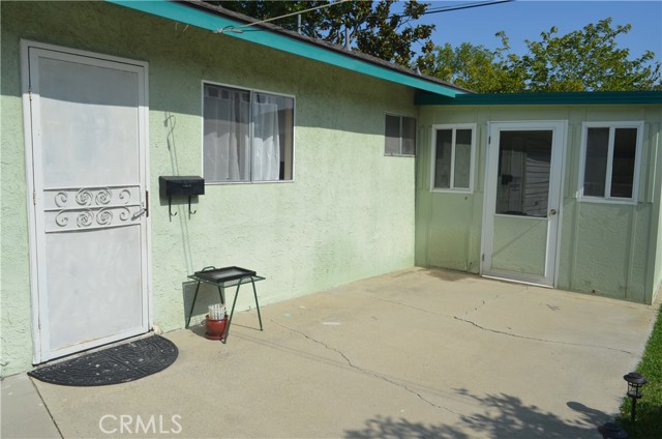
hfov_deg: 67.5
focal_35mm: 27
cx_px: 331
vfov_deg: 47.7
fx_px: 496
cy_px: 220
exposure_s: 1/320
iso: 100
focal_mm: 18
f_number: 9
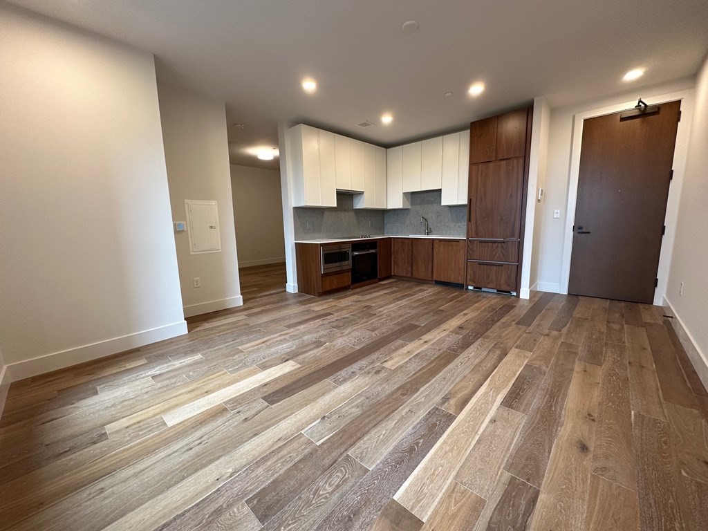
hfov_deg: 102.1
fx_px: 286
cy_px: 266
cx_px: 354
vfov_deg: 85.7
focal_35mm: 14
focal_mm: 2.22
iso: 200
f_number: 2.2
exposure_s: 1/60
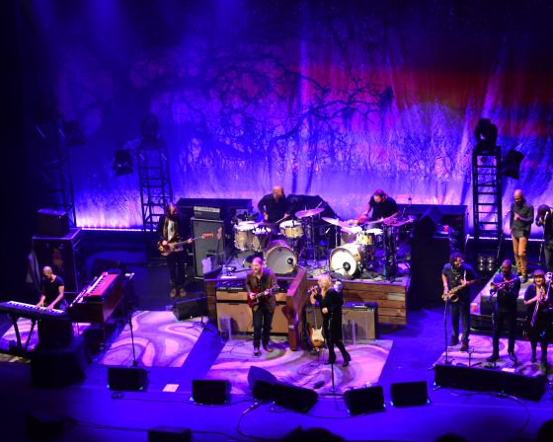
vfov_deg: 16.4
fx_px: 1531
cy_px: 221
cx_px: 304
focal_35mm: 94
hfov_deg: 20.5
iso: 1600
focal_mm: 55
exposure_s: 1/25
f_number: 5.6
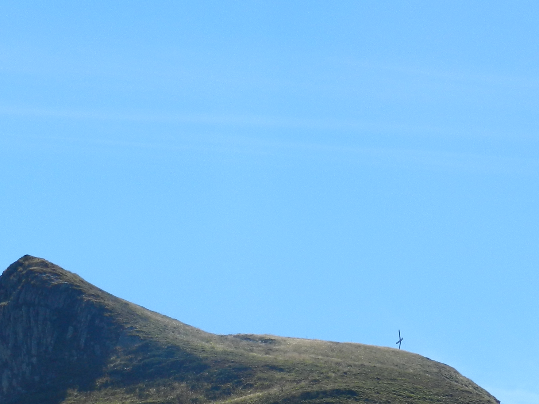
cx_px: 220
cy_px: 404
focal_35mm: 173
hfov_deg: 11.4
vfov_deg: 8.5
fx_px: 2694
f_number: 4.8
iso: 160
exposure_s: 1/800
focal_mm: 13.5
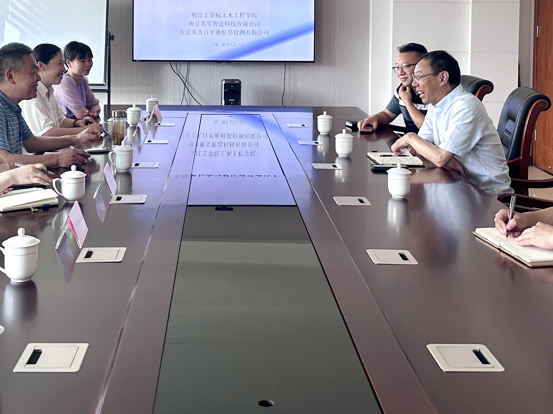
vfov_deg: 26.6
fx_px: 847
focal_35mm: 53
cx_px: 233
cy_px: 40
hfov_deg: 36.1
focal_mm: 6.86
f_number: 1.78
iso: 64
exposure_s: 1/121
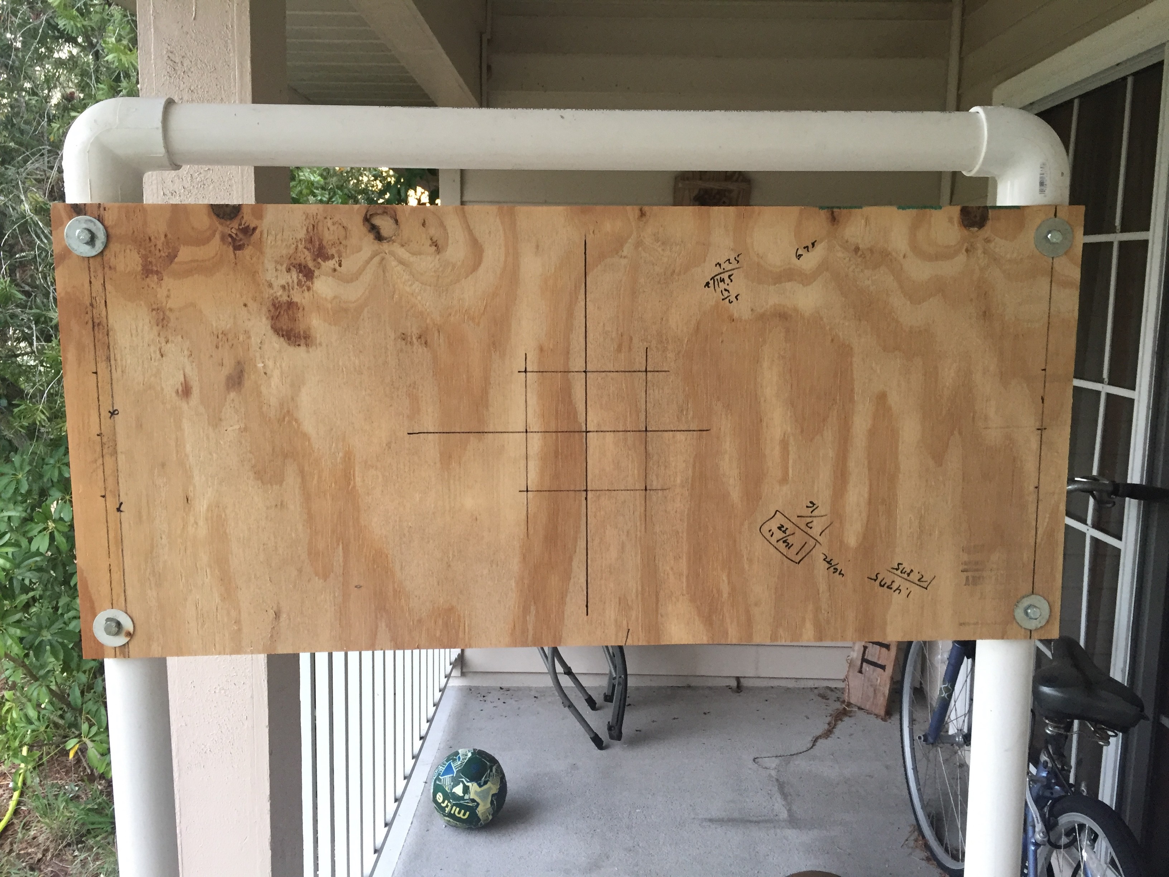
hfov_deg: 61.7
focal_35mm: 29
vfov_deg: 48.2
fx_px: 979
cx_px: 584
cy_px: 438
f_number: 2.2
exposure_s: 1/30
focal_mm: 4.15
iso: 100
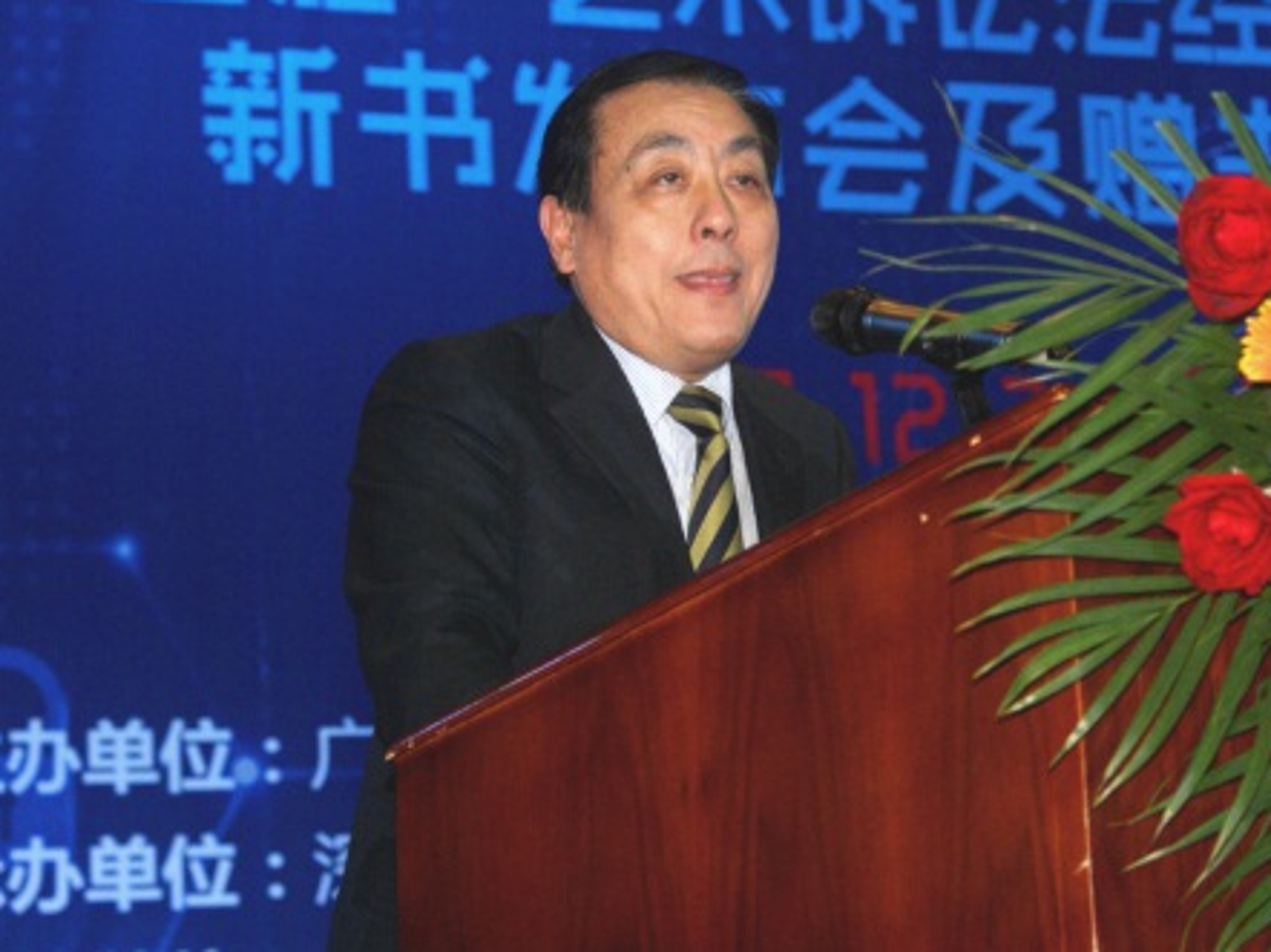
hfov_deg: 20.0
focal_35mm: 98
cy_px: 477
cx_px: 699
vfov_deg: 15.1
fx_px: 3596
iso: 800
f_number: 5.6
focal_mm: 60
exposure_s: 1/100
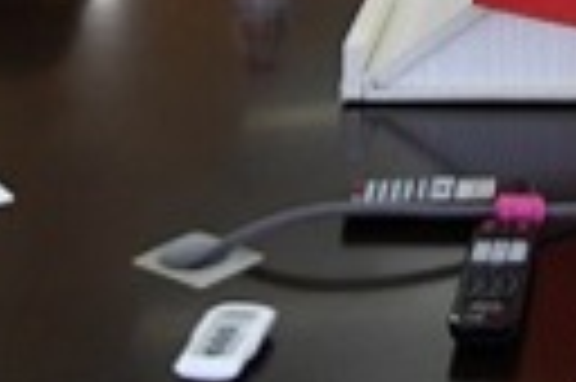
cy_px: -557
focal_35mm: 147
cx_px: 801
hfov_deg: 13.4
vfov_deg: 8.5
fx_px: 2349
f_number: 5.6
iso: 2000
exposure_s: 1/200
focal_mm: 29
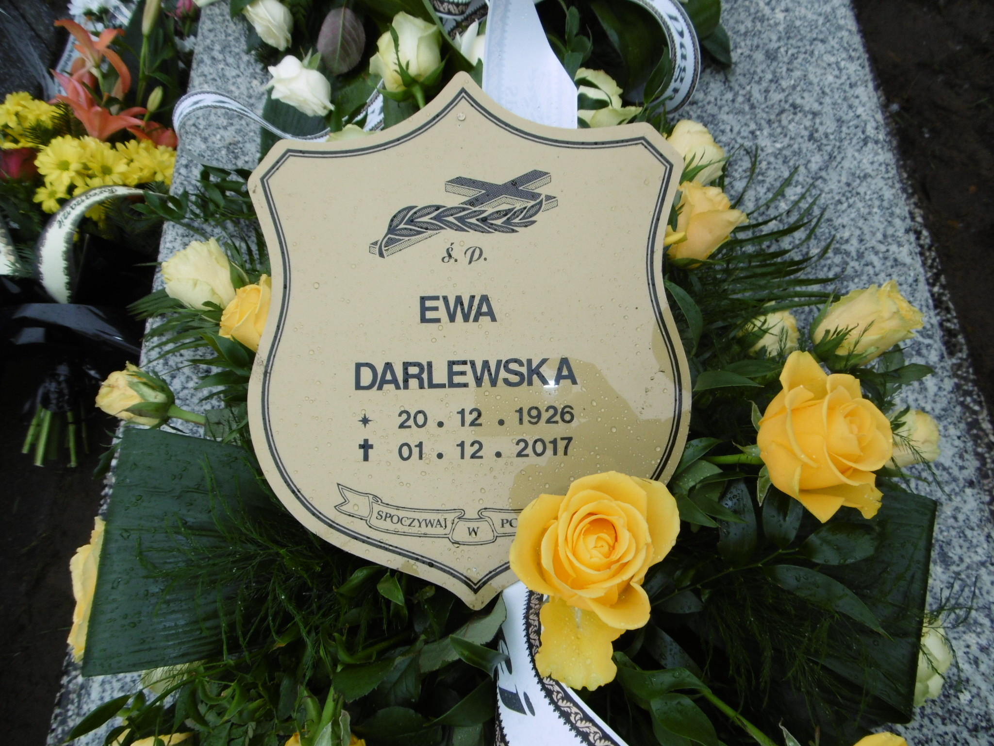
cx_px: 497
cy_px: 373
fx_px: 689
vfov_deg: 56.8
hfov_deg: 71.6
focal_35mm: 24
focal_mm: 4.3
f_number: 3.1
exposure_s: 1/250
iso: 100
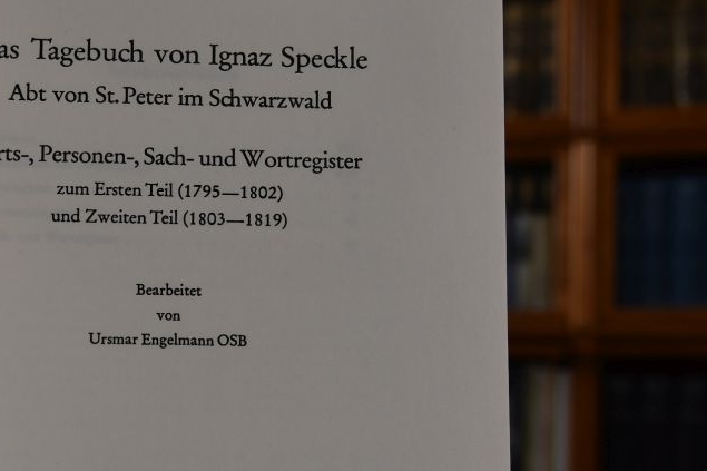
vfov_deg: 17.9
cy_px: 405
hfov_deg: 26.9
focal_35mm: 75
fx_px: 1472
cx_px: 265
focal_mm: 23
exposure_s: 1/250
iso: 400
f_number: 5
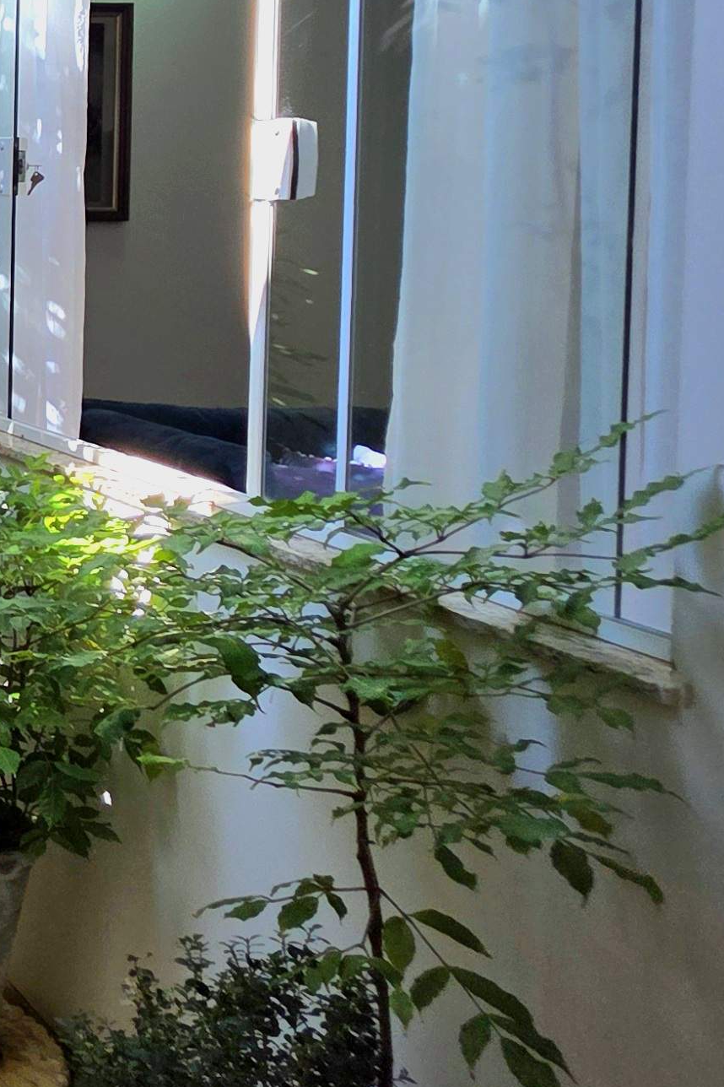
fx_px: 1268
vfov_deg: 44.3
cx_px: -673
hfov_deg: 19.8
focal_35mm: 42
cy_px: 230
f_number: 1.9
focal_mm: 2.2
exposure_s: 1/250
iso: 40
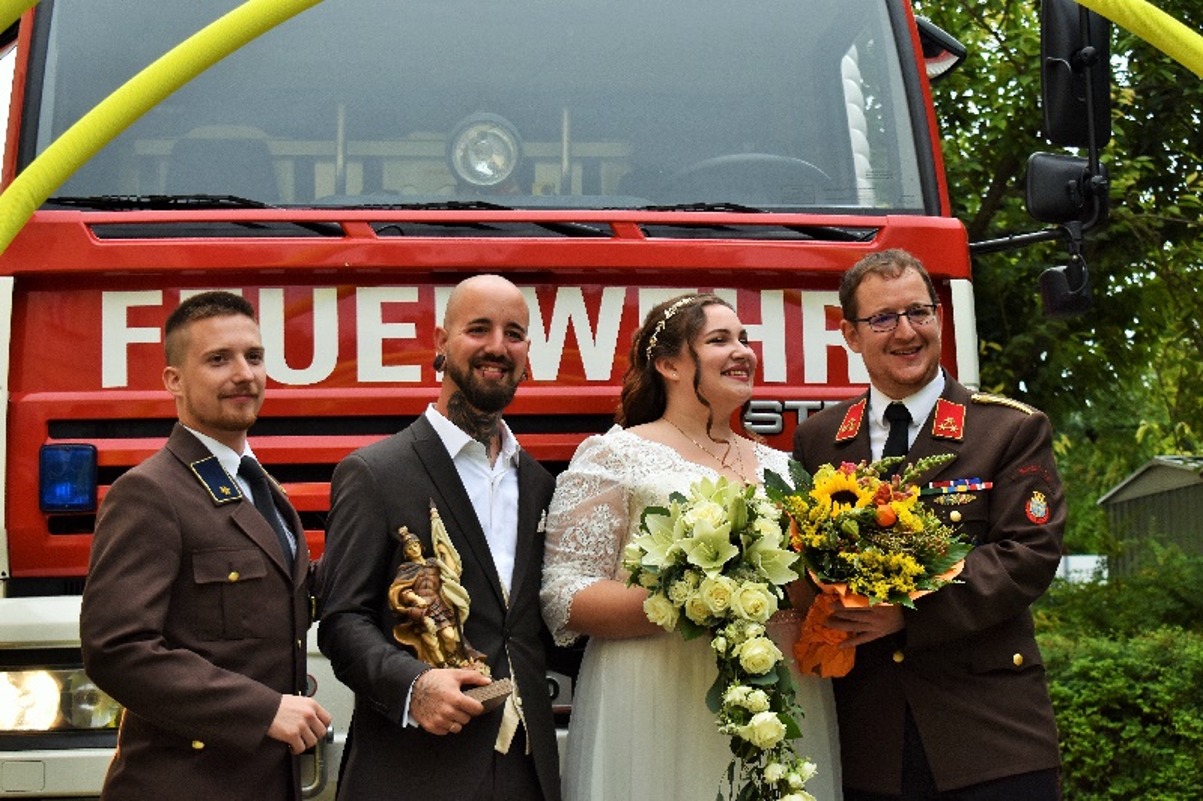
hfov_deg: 29.9
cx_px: 602
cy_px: 400
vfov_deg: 20.2
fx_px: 2255
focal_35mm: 68
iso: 560
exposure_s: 1/1000
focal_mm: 45
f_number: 5
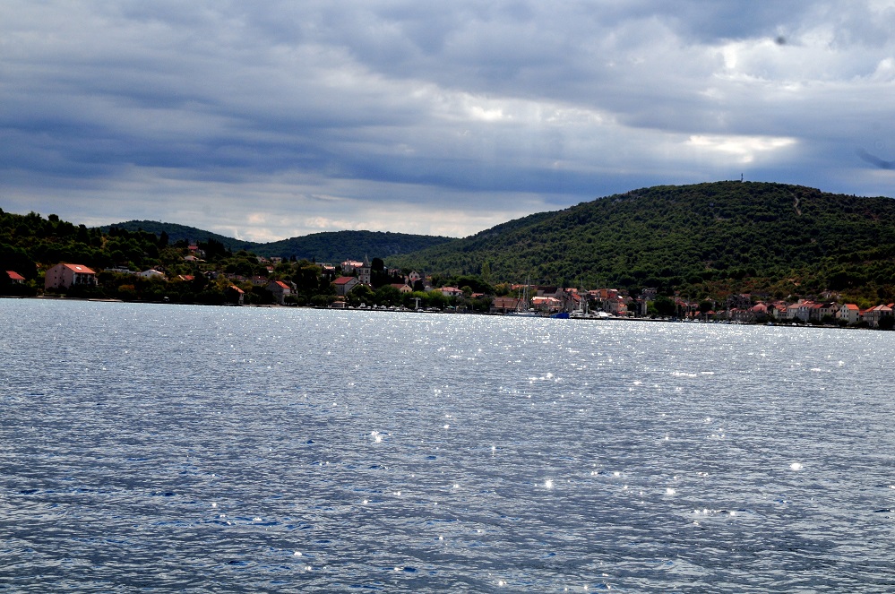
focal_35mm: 72
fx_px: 1787
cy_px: 297
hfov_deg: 28.1
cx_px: 448
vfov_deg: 18.9
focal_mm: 48
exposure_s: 1/640
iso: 200
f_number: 13
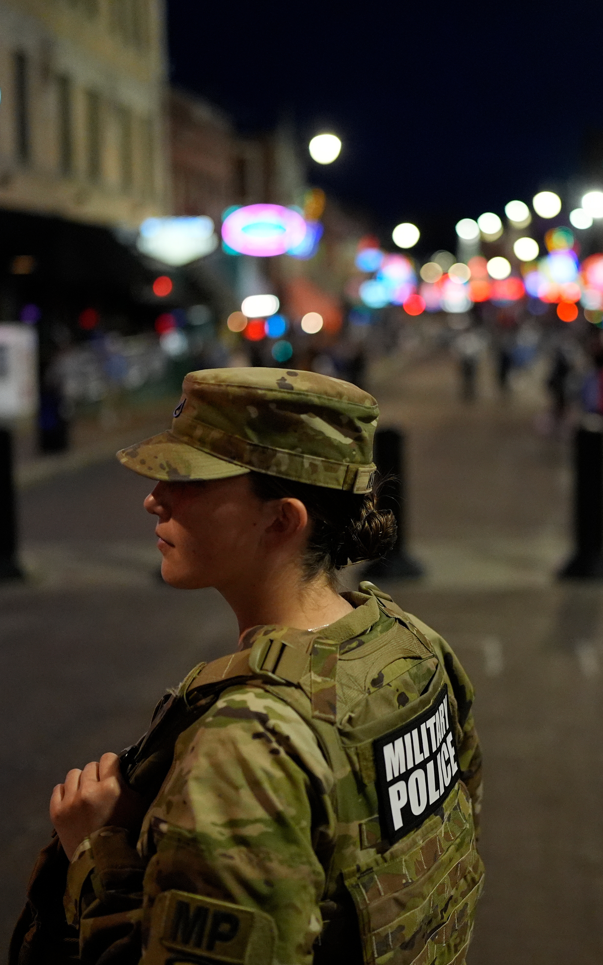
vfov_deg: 37.5
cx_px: 411
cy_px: 486
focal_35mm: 54
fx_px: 1420
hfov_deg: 23.8
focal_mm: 35
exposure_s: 1/1250
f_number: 1.4
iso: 3200
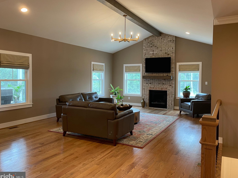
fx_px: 192
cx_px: 122
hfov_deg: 63.4
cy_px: 86
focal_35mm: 28
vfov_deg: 49.7
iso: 100
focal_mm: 4.2
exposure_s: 1/60
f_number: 1.6
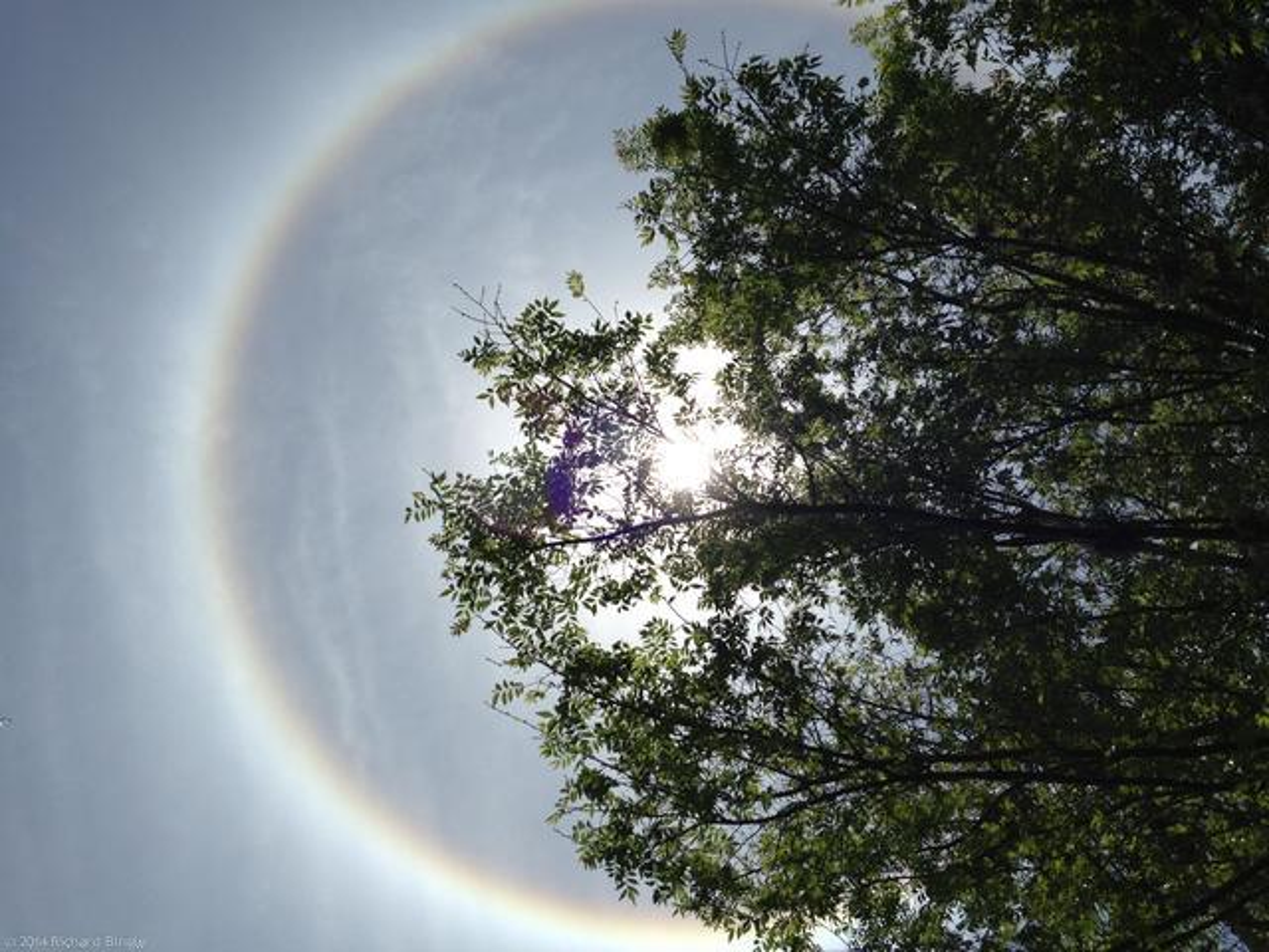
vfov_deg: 42.9
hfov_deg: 55.4
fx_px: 1210
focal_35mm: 33
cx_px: 634
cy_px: 476
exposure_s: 1/4926
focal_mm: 4.13
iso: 50
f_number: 2.4
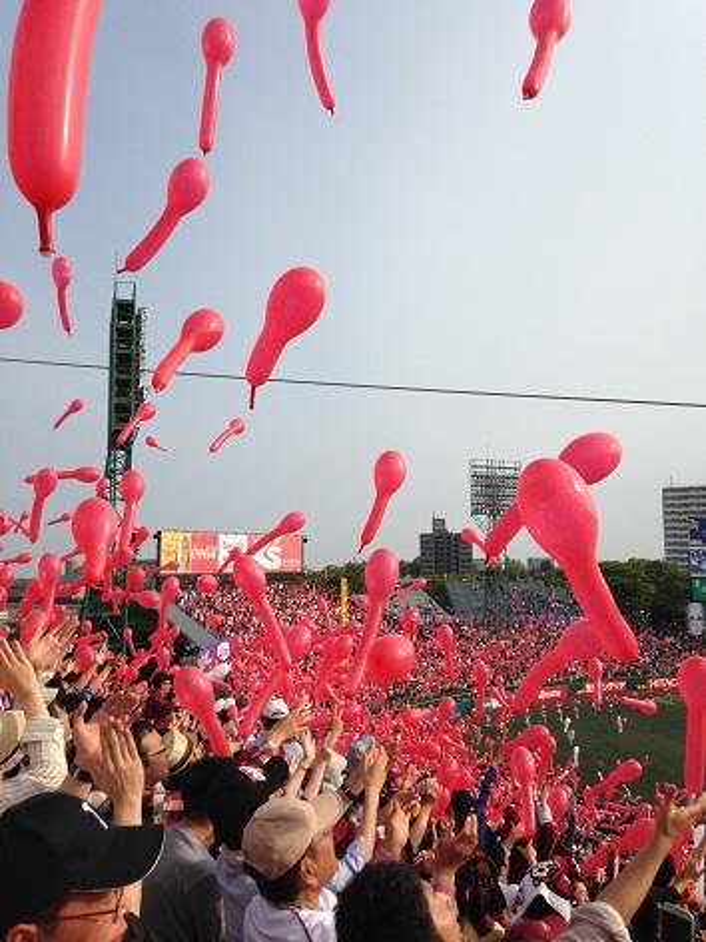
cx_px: 353
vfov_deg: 55.4
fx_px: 897
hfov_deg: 42.9
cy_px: 471
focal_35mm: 33
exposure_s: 1/1808
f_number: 2.4
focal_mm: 4.12
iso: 50
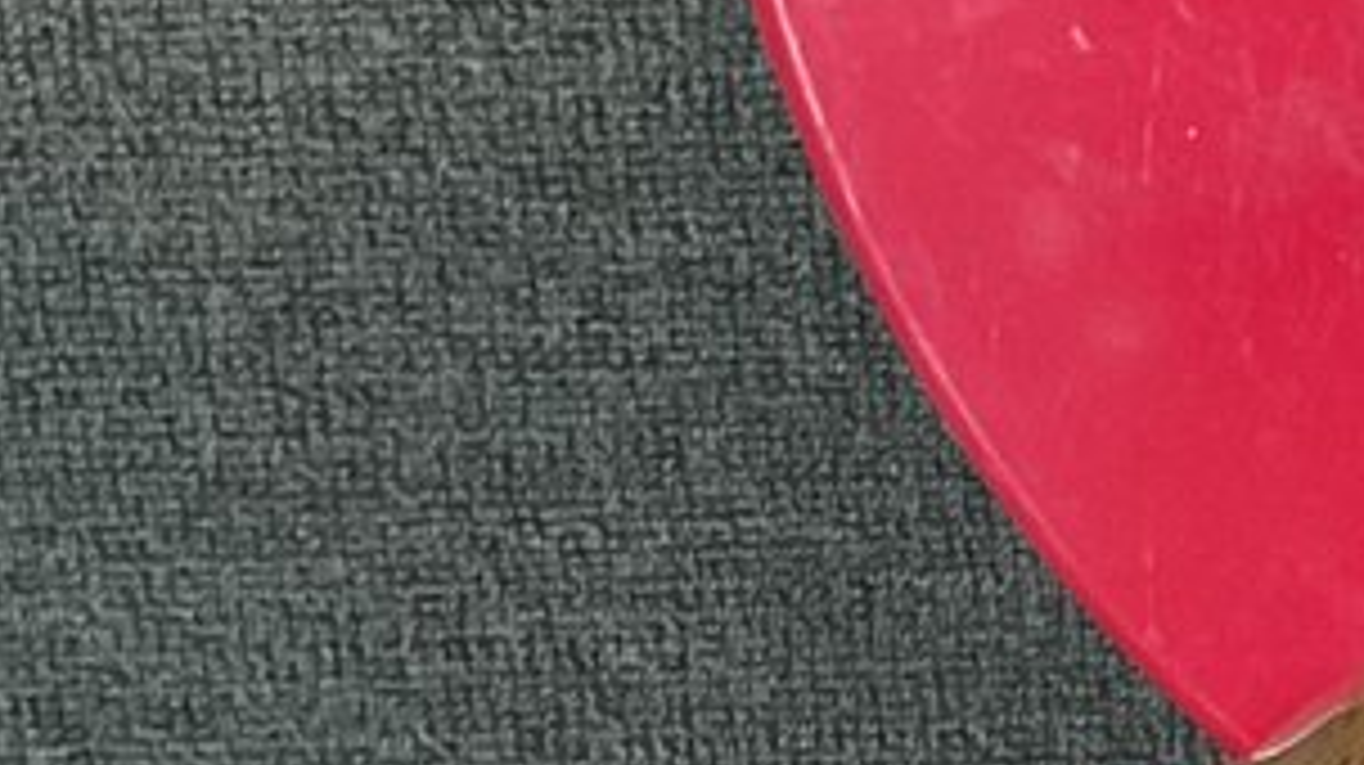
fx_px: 5711
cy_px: 1415
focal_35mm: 158
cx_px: 1888
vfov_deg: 7.4
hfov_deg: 13.1
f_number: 1.8
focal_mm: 3
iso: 250
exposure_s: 1/50
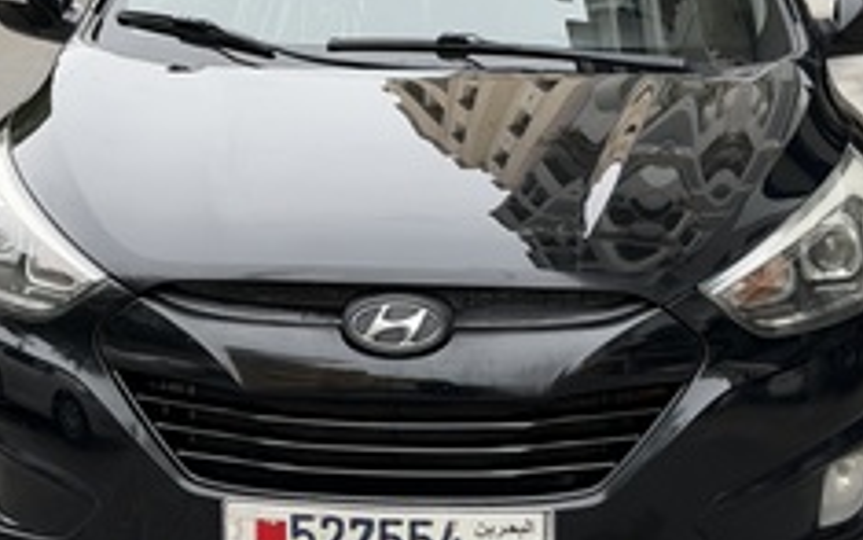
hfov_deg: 21.0
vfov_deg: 13.0
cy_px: -20
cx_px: 446
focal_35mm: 99
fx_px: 2329
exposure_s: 1/418
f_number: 1.78
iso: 64
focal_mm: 6.76
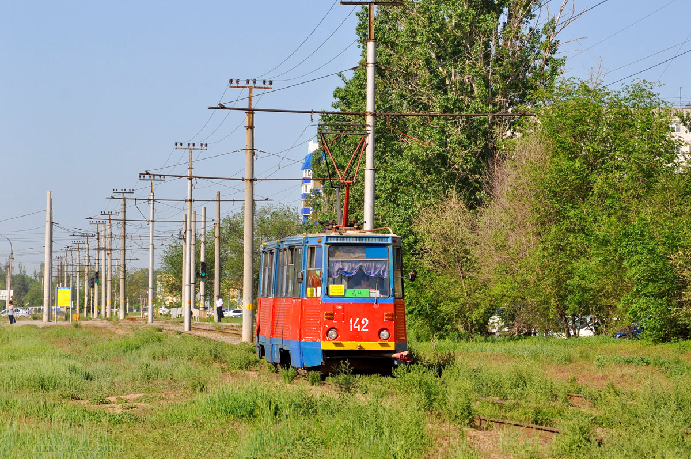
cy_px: 230
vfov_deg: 9.9
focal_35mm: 138
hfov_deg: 14.9
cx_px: 346
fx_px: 2646
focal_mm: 92
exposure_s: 1/500
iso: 200
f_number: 8
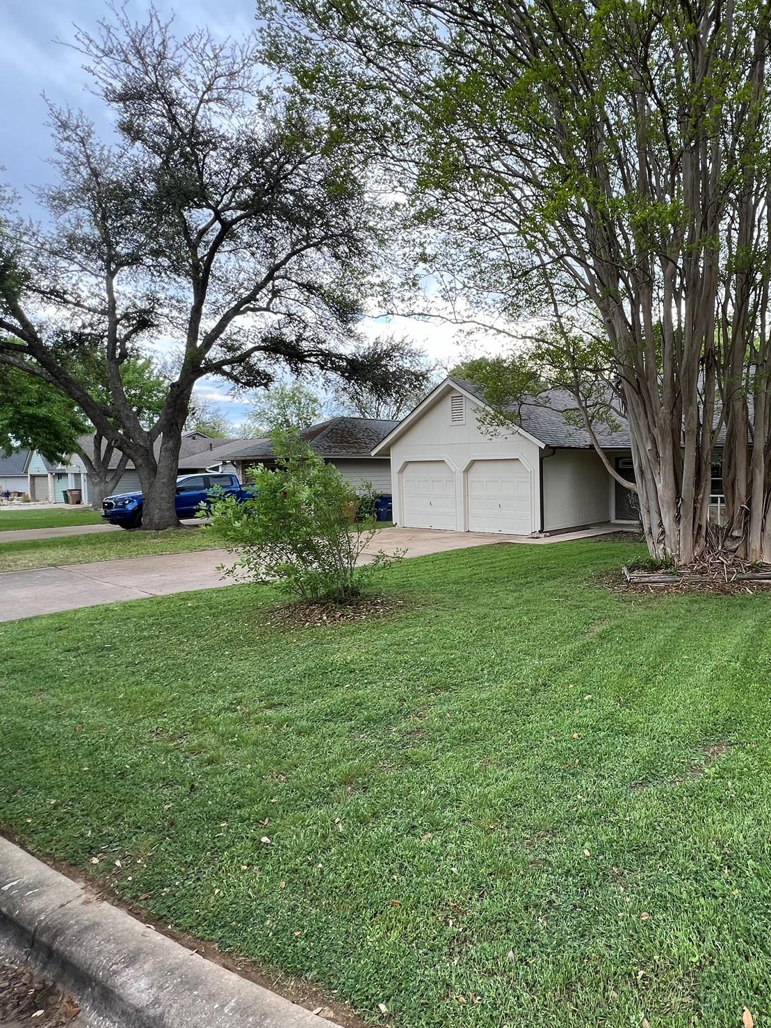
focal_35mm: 18
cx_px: 602
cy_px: 496
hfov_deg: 65.9
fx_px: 535
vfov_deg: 87.7
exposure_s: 1/159
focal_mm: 1.57
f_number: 1.8
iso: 32
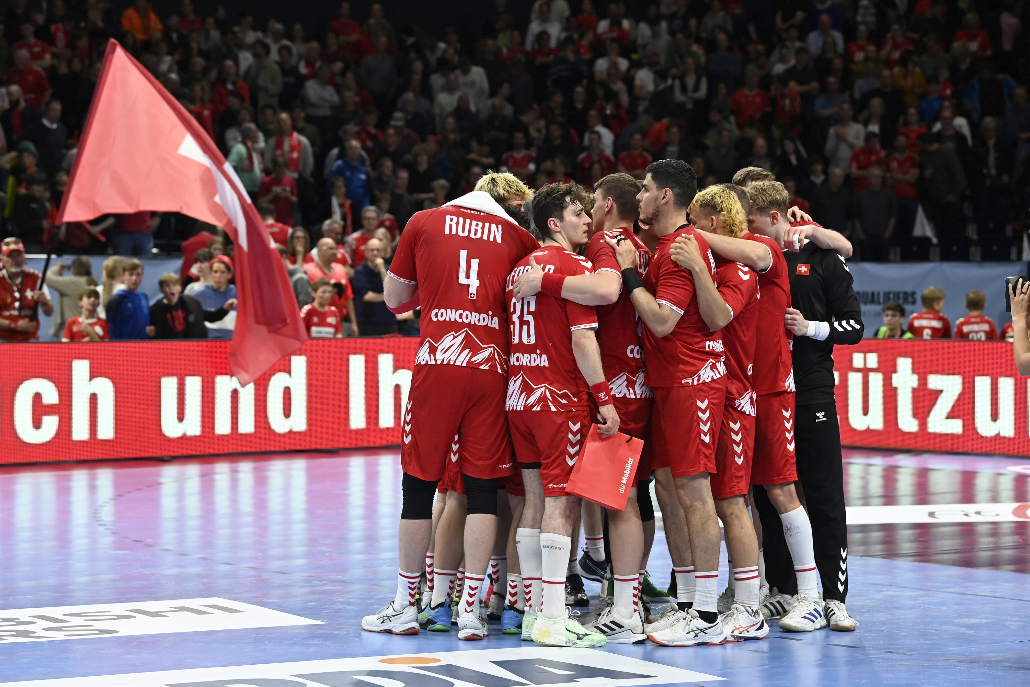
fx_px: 3204
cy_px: 344
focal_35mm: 112
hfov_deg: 18.3
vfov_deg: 12.2
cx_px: 515
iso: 2000
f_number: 4.5
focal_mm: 112
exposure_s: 1/500
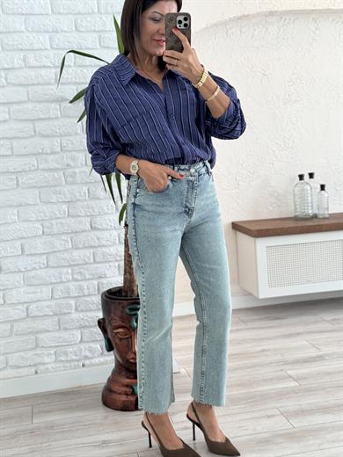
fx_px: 634
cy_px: 228
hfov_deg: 30.3
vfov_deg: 39.7
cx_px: 172
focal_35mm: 48
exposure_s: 1/121
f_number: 1.78
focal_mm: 6.76
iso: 64
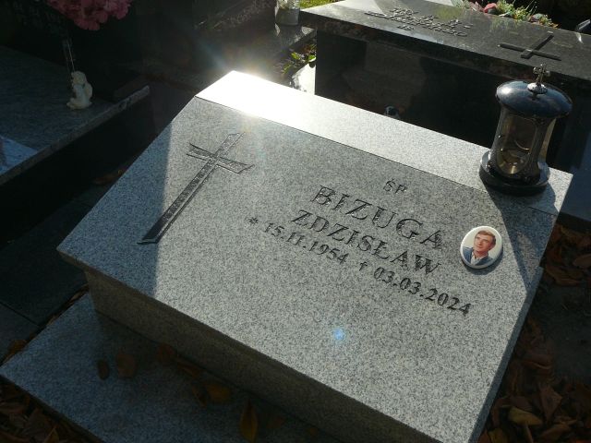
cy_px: 222
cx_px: 296
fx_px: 598
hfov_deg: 52.6
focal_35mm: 35
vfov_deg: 40.7
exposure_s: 1/400
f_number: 5
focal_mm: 5.2
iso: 80
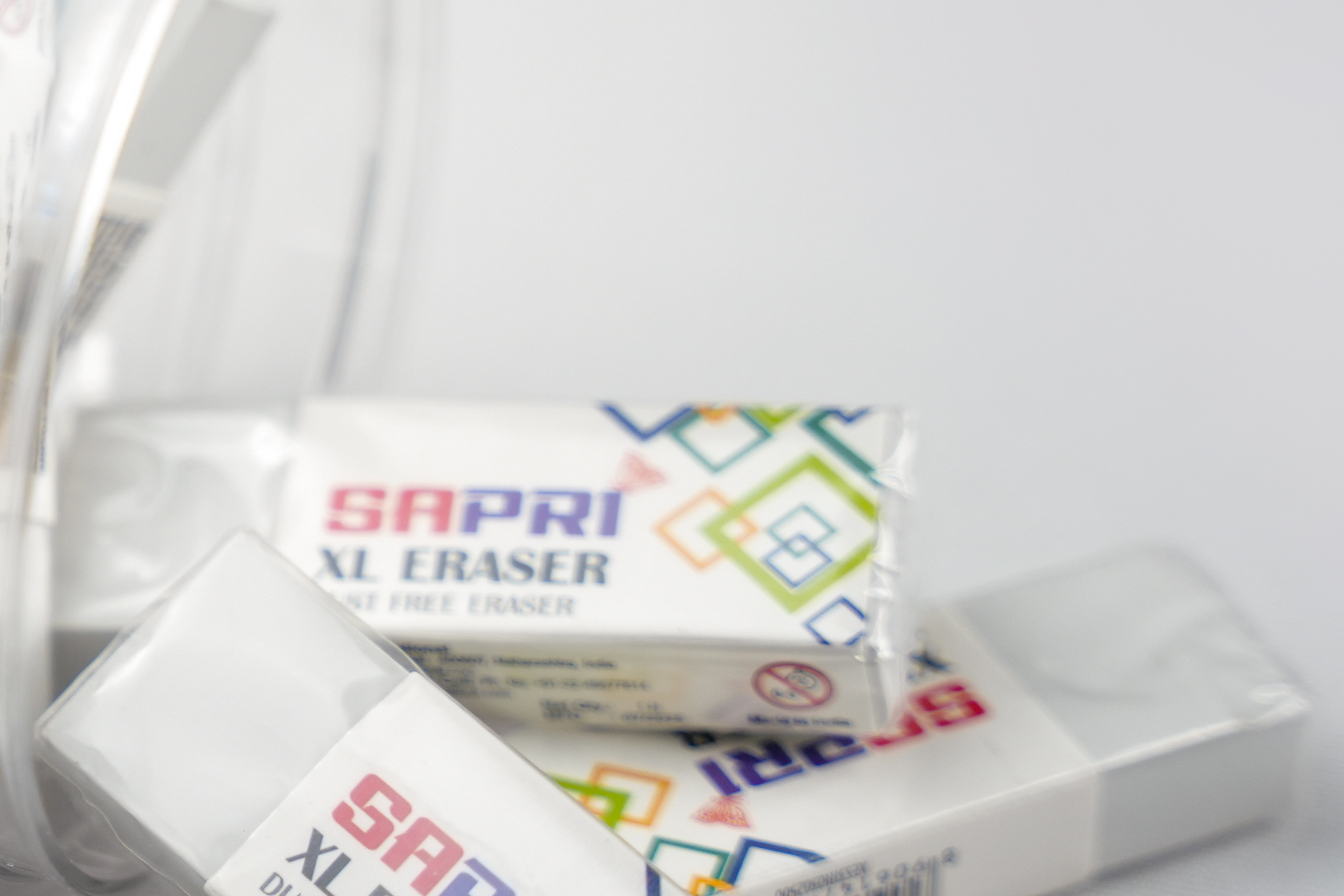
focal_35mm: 188
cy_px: 228
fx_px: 6999
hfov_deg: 10.7
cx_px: -519
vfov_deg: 7.3
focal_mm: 62.5
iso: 400
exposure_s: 1/200
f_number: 2.8
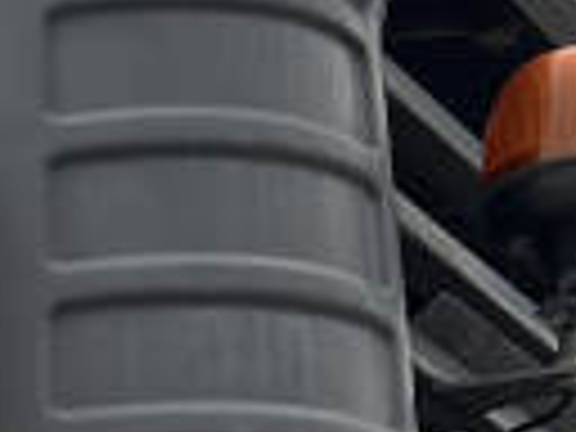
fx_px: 3378
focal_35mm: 203
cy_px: 1282
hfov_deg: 8.6
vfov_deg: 6.7
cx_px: -954
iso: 50
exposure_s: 1/853
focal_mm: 5.7
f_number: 1.5
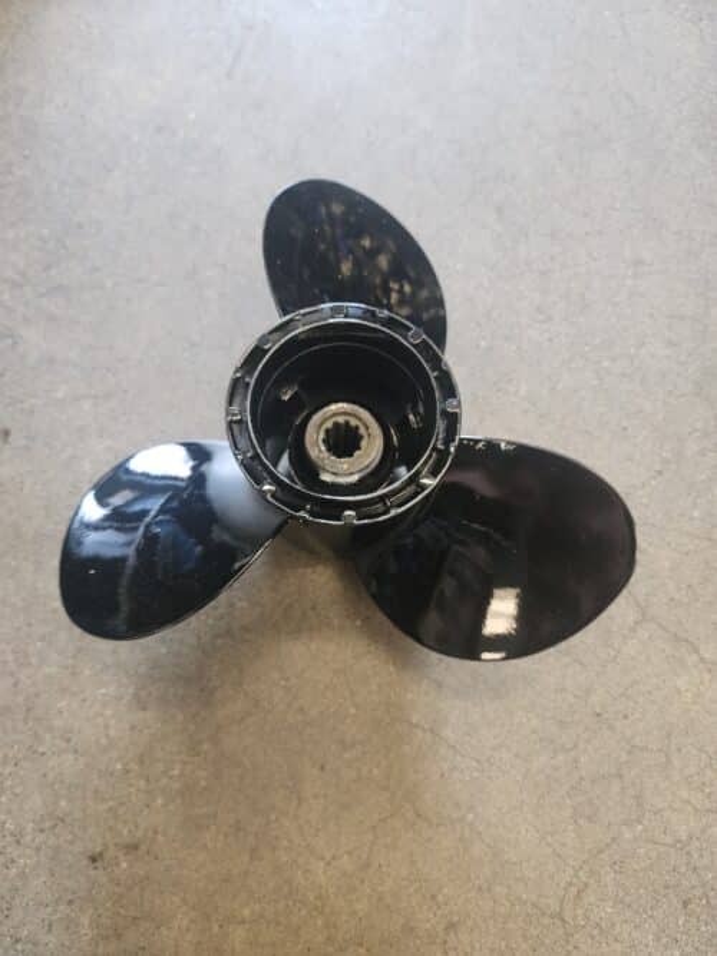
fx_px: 635
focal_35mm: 23
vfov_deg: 73.9
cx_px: 358
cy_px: 478
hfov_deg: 58.9
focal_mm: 6.4
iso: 400
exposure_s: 1/120
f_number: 1.8
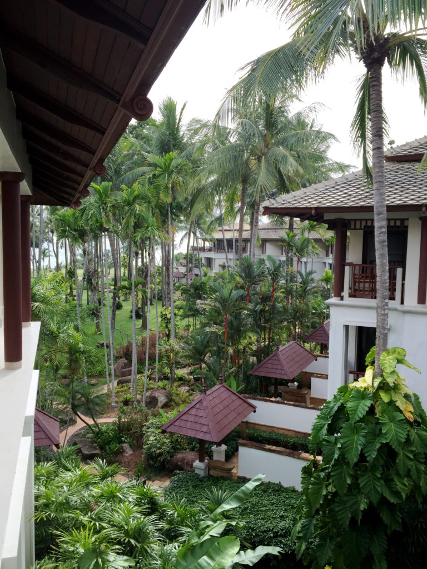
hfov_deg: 48.2
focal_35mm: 29
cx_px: 214
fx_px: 477
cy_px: 284
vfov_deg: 61.7
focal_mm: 4.15
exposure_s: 1/608
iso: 32
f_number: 2.2
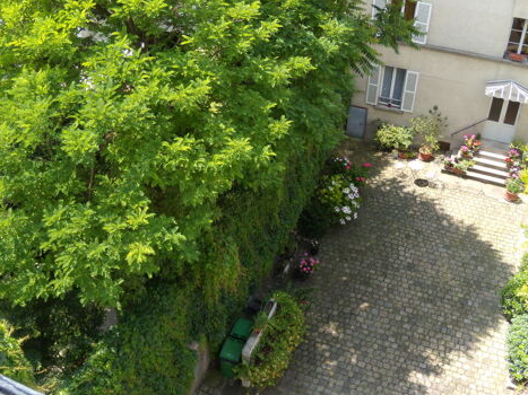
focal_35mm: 37
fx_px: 564
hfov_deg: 50.1
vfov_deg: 38.6
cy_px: 202
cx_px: 259
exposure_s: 1/200
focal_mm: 6.4
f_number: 3.6
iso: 80
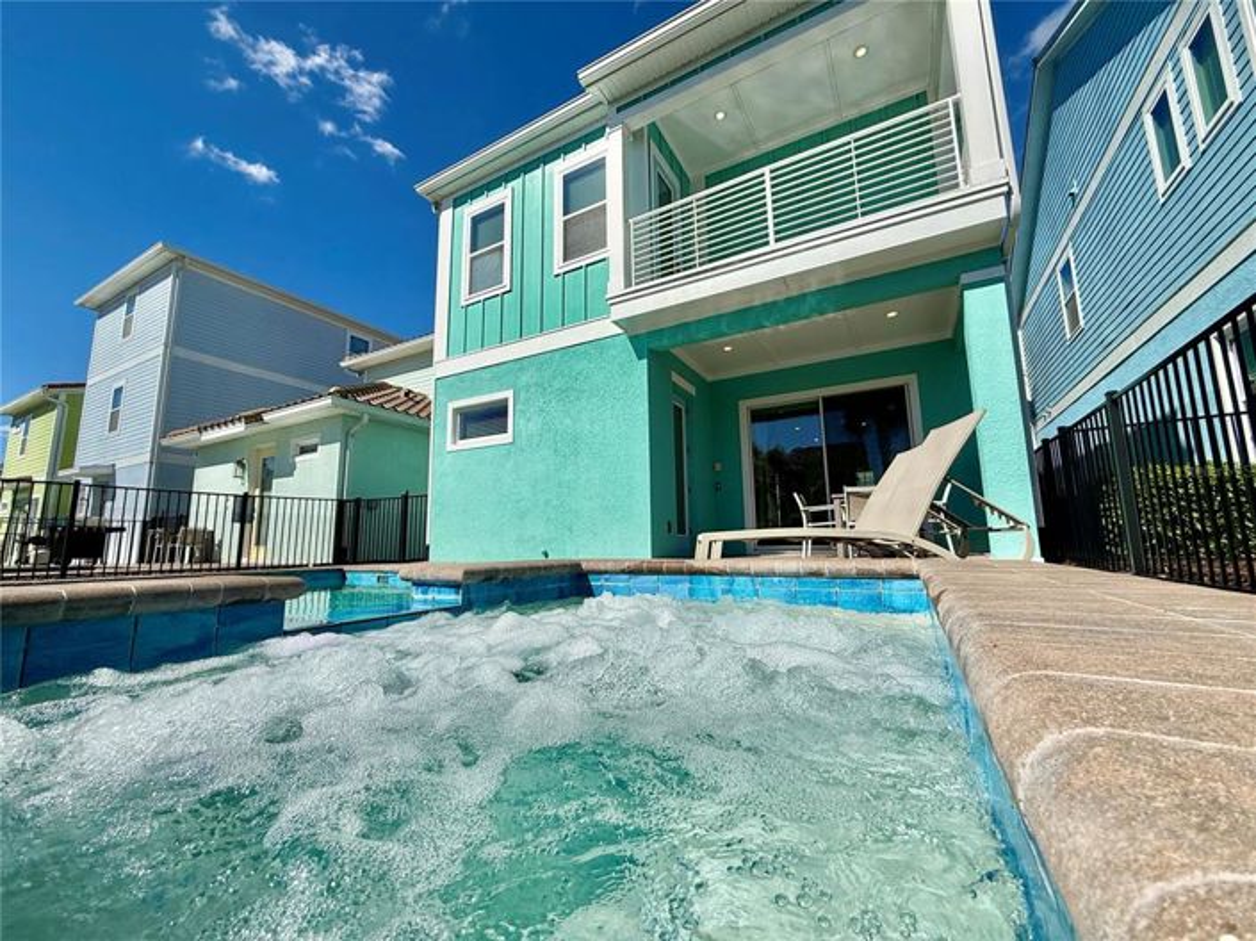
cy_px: 470
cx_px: 628
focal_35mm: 14
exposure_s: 1/6173
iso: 50
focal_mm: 2.22
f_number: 2.2
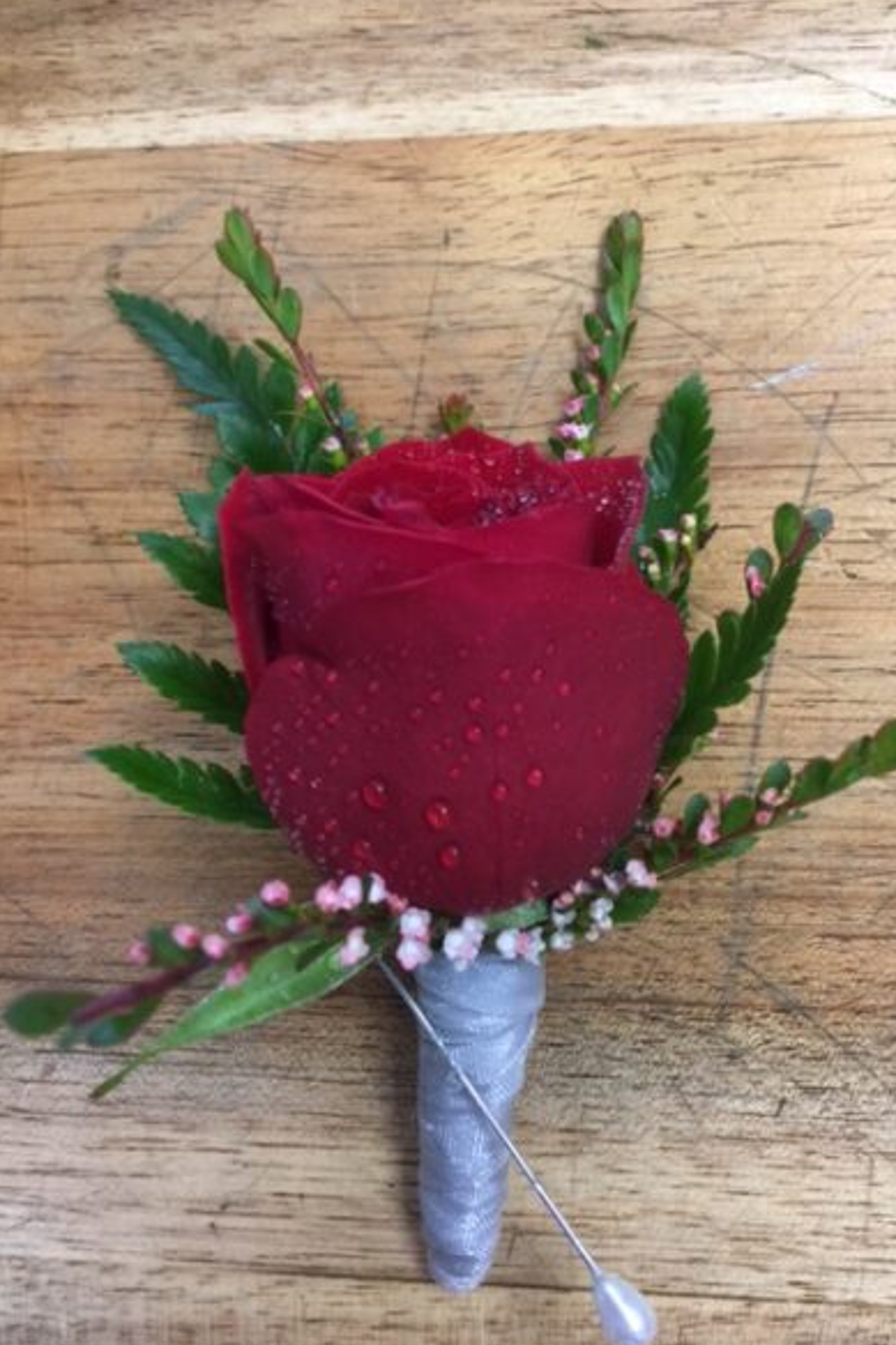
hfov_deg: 42.2
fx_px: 1158
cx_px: 511
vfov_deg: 60.3
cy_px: 668
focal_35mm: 31
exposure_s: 1/33
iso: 80
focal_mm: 4.15
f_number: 2.2
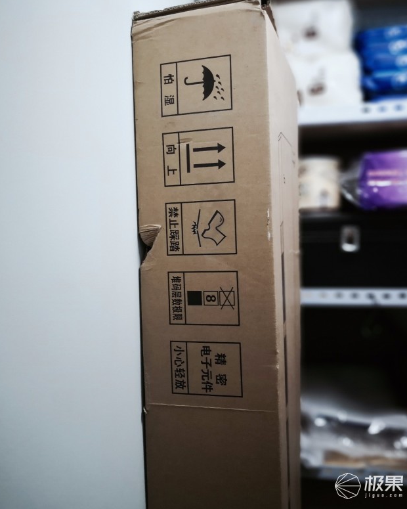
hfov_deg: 50.0
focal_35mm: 29
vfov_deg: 60.3
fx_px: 437
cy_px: 232
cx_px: 206
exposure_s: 1/33.3
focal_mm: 3.95
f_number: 0.95
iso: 320
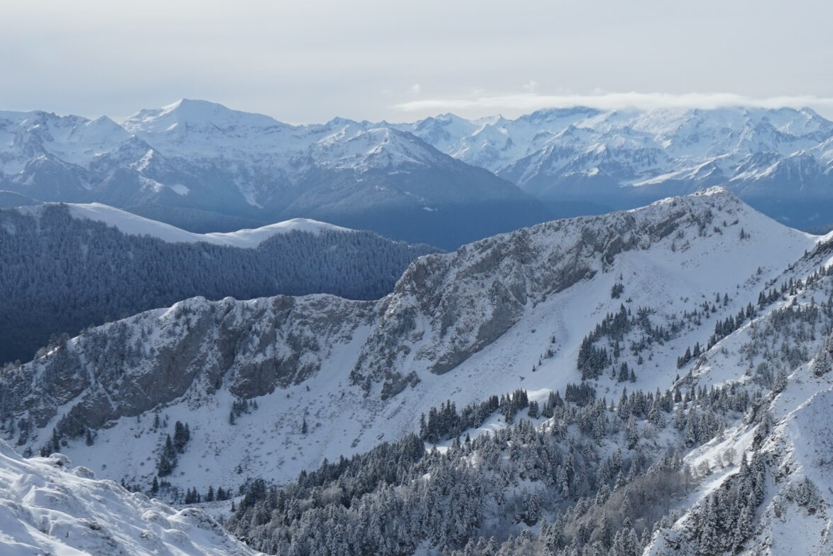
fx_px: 1666
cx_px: 653
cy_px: 531
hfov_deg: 27.6
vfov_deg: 18.5
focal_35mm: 72
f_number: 9
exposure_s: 1/640
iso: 250
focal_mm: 33
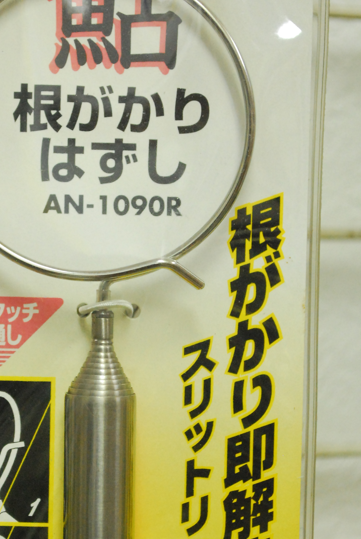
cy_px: 299
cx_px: 81
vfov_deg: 18.9
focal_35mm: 108
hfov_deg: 12.7
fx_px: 1617
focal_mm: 45
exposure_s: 1/50
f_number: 5.3
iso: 1600
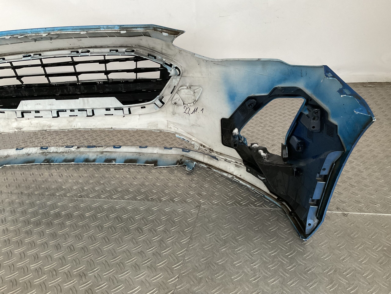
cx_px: 196
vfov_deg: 48.2
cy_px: 147
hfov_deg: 61.7
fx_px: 328
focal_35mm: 29
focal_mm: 3
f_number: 1.8
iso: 160
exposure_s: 1/60
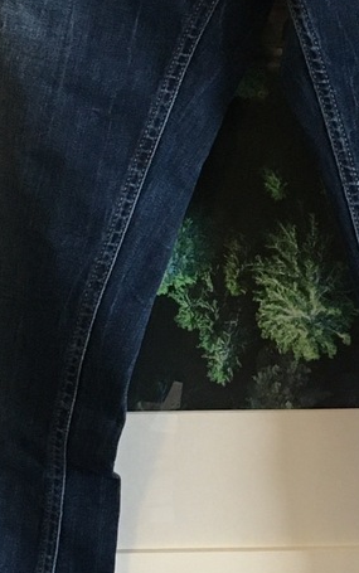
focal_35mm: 108
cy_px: 329
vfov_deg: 19.3
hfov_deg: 12.0
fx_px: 1688
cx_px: 344
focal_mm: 4.15
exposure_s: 1/33
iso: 200
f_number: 2.2
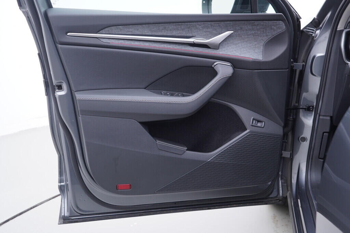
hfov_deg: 53.1
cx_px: 175
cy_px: 116
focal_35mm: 36
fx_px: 350
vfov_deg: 36.9
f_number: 2.8
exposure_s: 1/40
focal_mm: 24
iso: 125
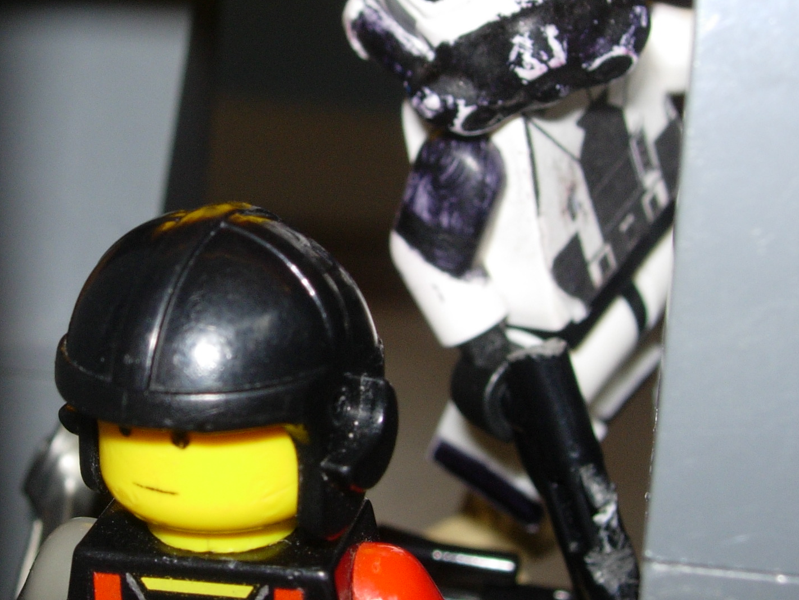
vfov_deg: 15.9
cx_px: 256
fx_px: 2147
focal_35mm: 93
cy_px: 281
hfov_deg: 21.0
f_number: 5.4
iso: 79
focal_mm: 10.6
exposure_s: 1/64
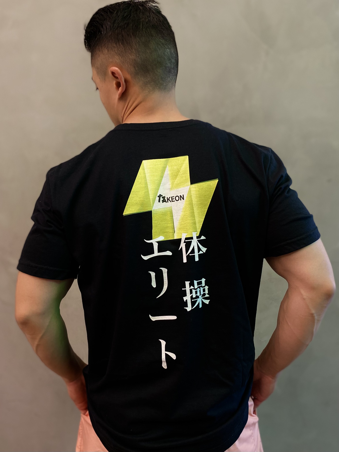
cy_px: 226
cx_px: 170
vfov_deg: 67.3
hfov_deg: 53.1
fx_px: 339
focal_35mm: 26
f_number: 1.8
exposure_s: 1/60
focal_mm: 4.25
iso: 200
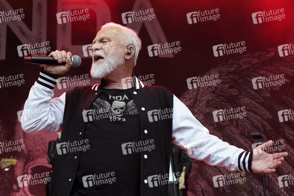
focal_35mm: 63
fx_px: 514
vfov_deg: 21.5
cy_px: 98
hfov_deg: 31.9
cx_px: 147
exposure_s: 1/160
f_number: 5.6
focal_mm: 63
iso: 1000
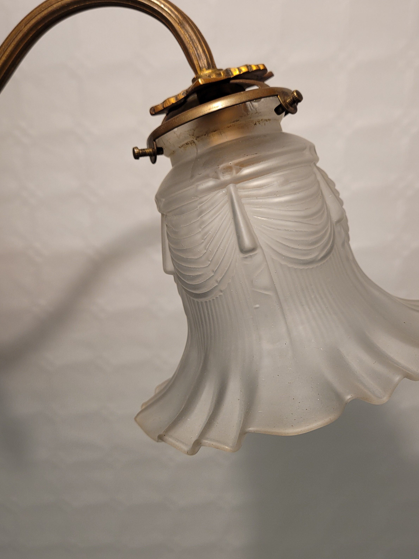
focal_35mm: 33
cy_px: 275
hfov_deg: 42.9
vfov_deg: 55.3
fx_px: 533
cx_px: 235
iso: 125
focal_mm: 5.4
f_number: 1.8
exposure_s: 1/100
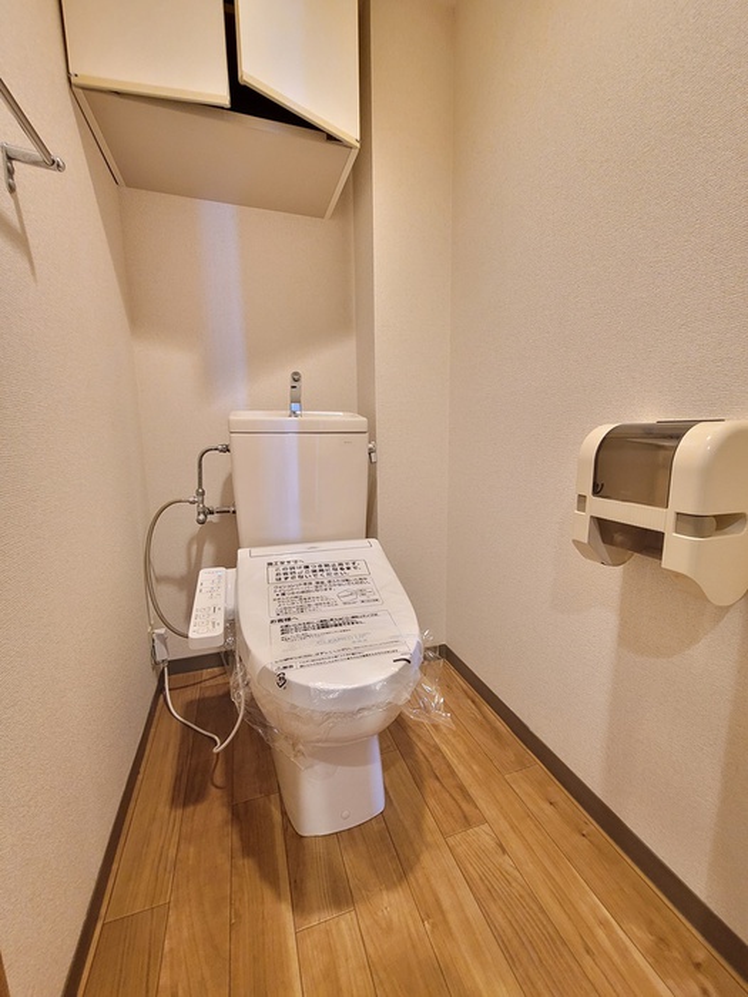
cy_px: 498
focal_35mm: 13
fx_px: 375
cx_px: 374
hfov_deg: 89.9
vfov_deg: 106.2
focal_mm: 2.2
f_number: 2.2
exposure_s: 1/33
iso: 500
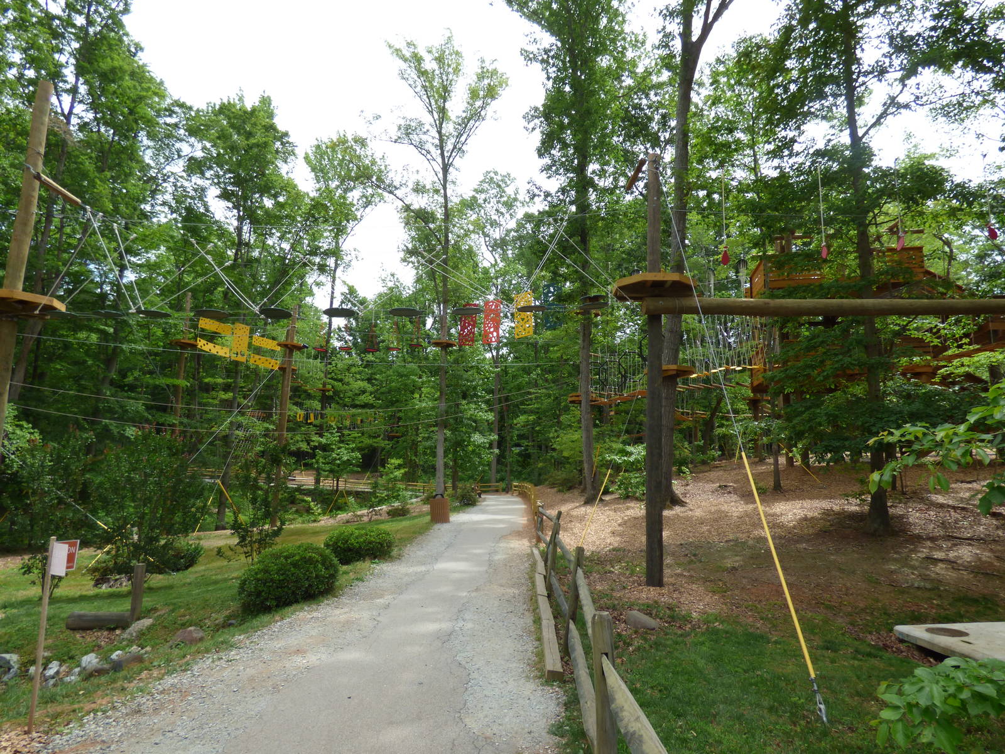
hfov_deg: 81.7
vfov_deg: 66.0
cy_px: 377
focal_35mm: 20
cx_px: 502
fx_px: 581
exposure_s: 1/1000
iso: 100
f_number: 2.8
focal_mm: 3.58
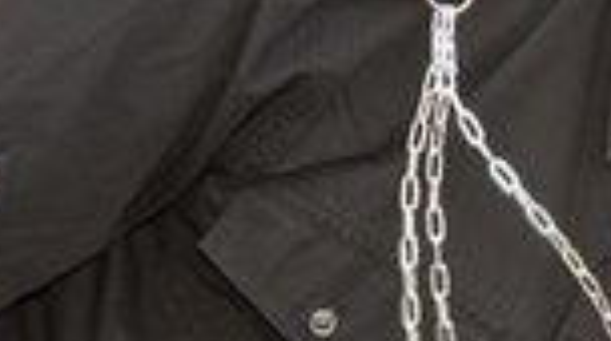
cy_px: 245
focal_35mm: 470
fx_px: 7604
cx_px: 824
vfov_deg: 2.6
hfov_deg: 4.6
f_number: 4
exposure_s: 1/125
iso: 100
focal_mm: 70
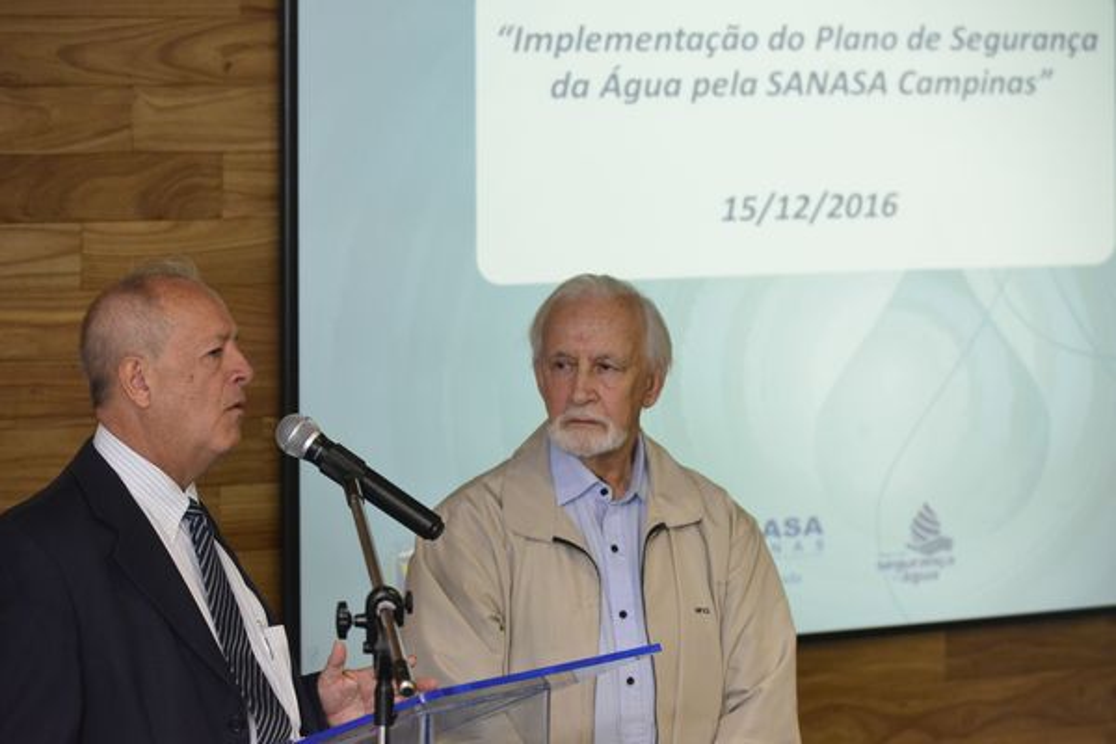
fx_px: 6045
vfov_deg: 7.0
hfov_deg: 10.5
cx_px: 558
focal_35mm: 195
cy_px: 372
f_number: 7.1
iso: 4500
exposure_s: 1/125
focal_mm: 195
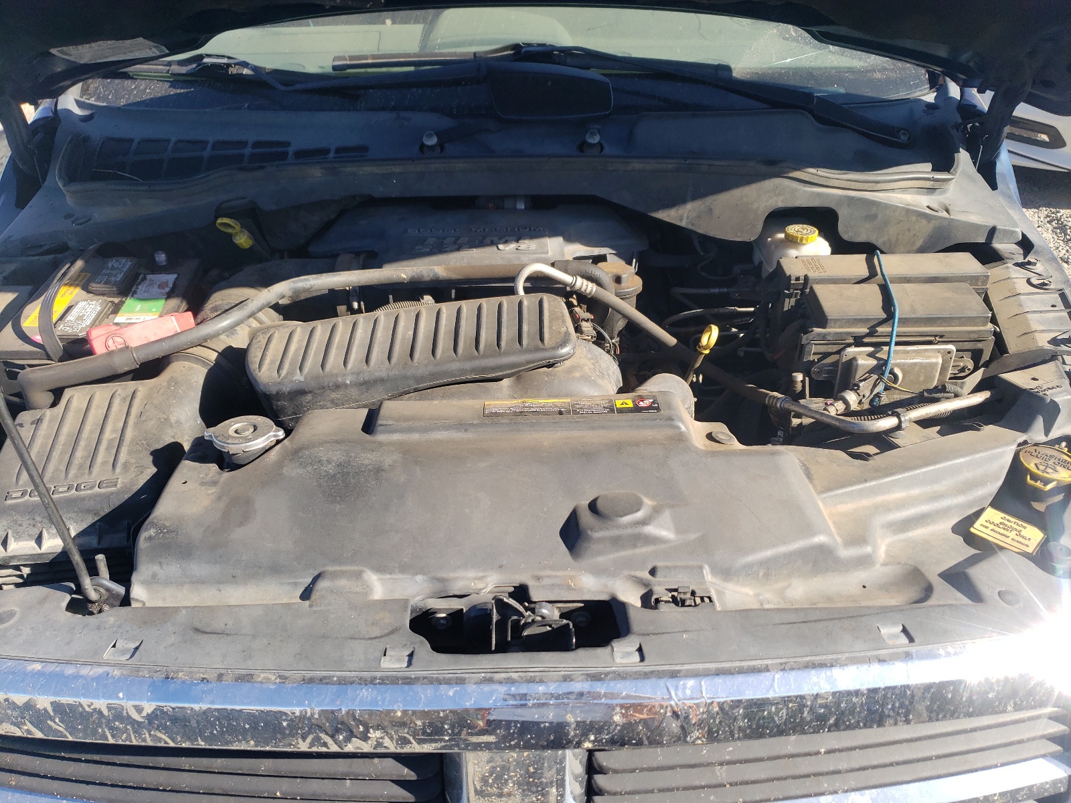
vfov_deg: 53.1
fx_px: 804
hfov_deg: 67.3
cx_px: 536
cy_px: 402
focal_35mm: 26
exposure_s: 1/1000
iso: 50
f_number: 1.5
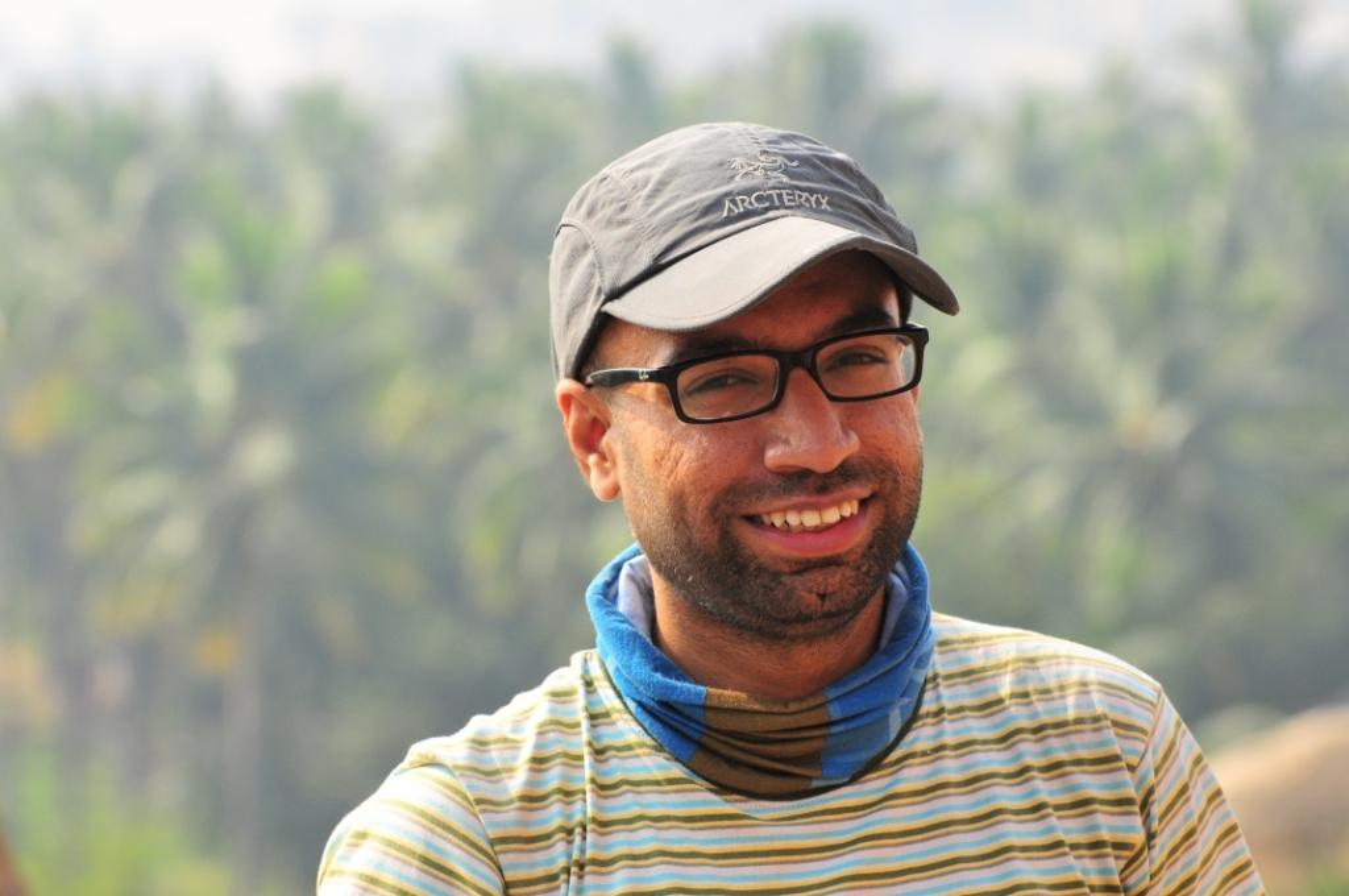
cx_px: 674
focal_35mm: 183
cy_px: 448
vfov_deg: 7.5
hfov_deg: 11.2
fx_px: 6849
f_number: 7.1
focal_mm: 122
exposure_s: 1/1000
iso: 500
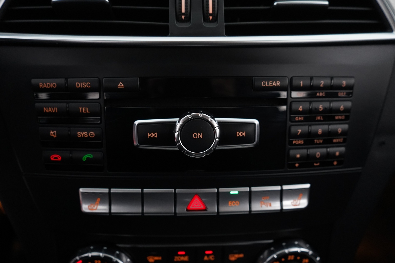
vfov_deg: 46.4
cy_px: 132
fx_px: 307
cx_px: 198
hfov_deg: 65.5
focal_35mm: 28
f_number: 3.5
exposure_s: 1/60
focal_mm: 28
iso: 4000
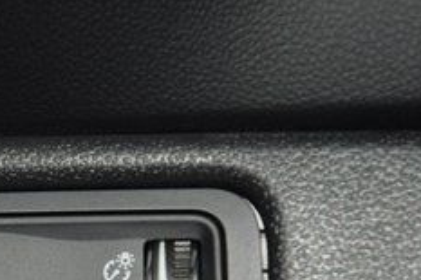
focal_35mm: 256
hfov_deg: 7.9
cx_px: -141
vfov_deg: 5.3
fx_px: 2992
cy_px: 297
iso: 100
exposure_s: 1/125
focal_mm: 62
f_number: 8
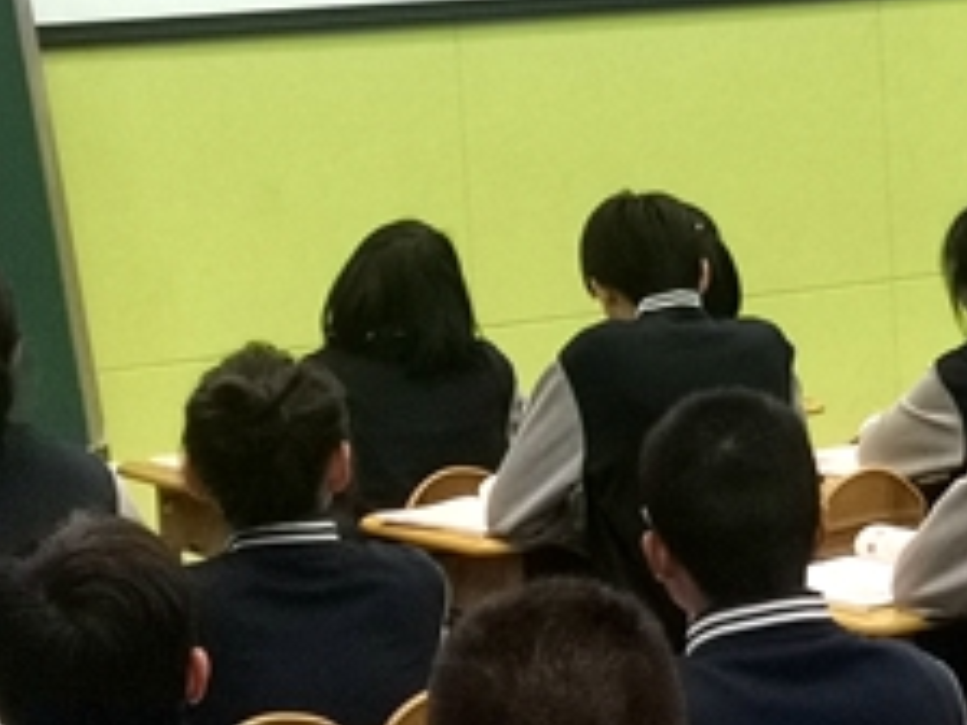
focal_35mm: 137
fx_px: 3827
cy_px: 205
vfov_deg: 10.8
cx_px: 1140
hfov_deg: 14.0
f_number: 1.8
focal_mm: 4.75
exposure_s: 1/100
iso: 250
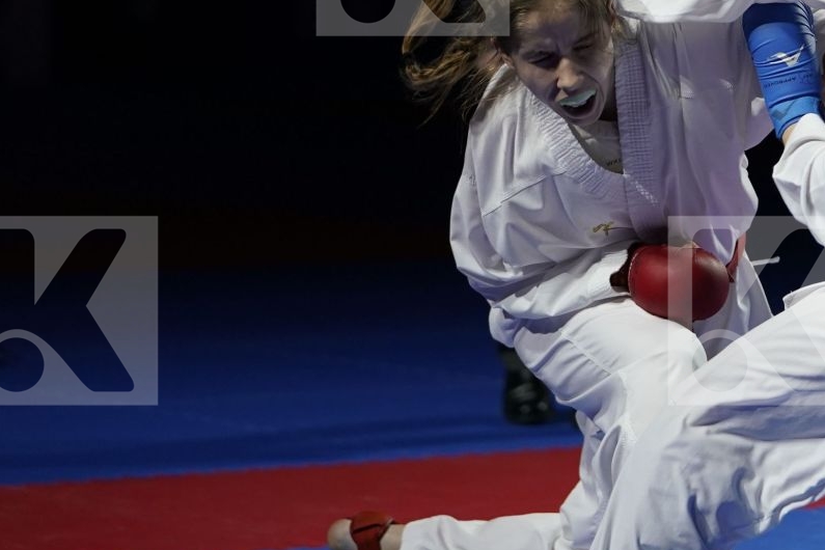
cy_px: -58
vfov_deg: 5.9
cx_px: 765
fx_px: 5293
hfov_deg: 8.9
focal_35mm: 231
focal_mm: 102
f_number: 2.8
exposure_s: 1/1000
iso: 1250
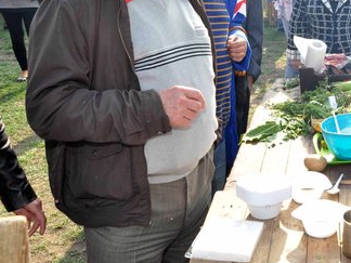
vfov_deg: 27.6
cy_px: 63
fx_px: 527
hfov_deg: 33.8
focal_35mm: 52
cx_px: 346
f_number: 11
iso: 500
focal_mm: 18
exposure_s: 1/200
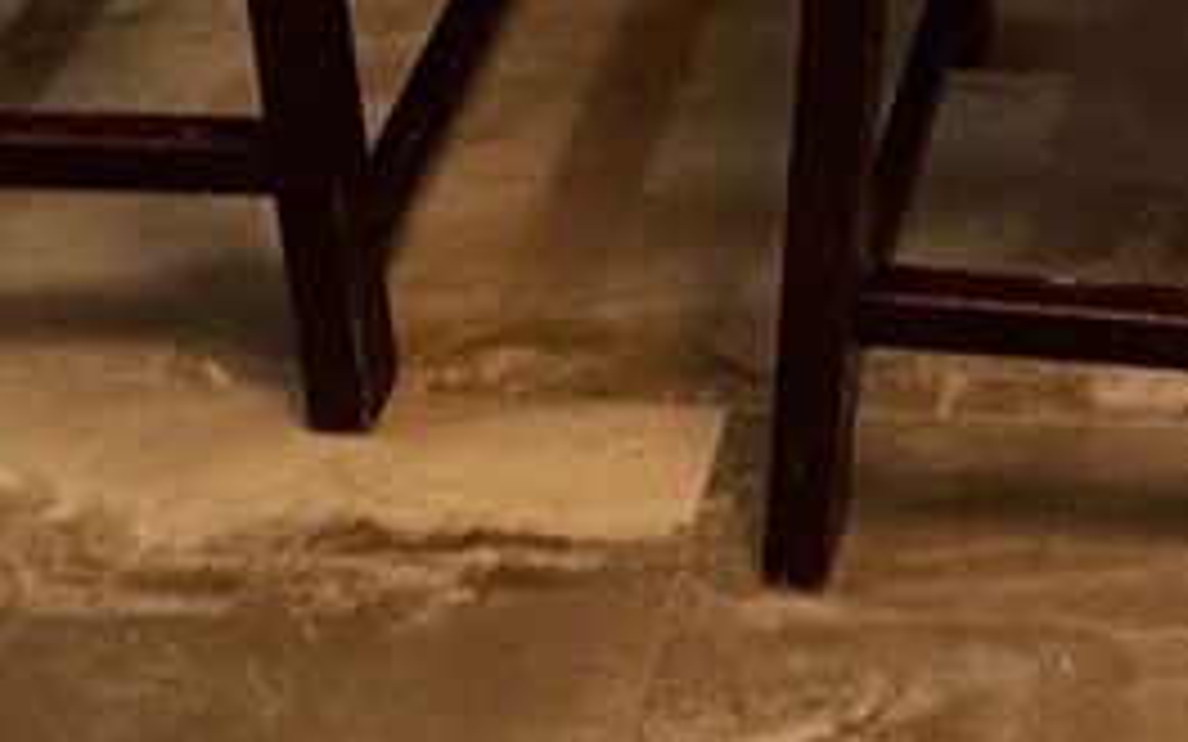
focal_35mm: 81
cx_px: 1364
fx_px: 2623
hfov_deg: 23.6
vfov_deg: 10.6
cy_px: -1533
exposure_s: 1/120
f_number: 2.2
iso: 320
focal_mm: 2.22
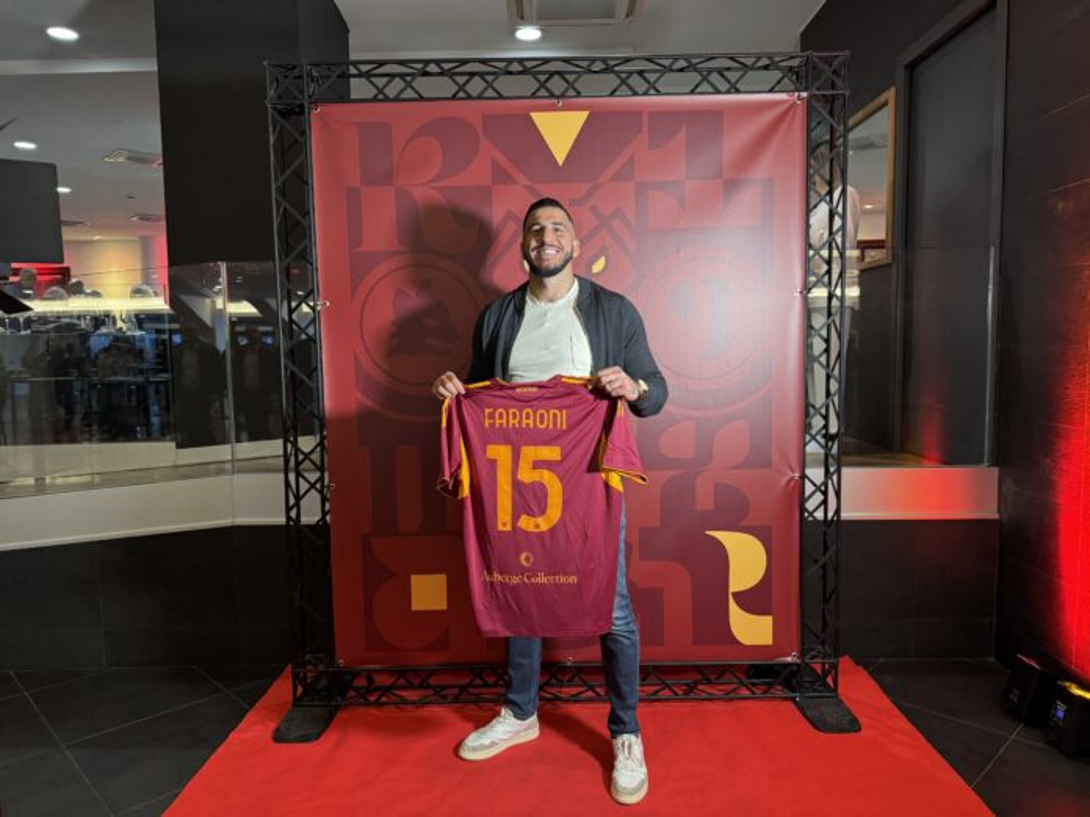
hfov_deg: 71.6
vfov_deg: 56.8
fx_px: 756
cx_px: 545
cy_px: 408
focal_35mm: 24
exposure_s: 1/54
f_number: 1.78
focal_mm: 6.76
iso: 640
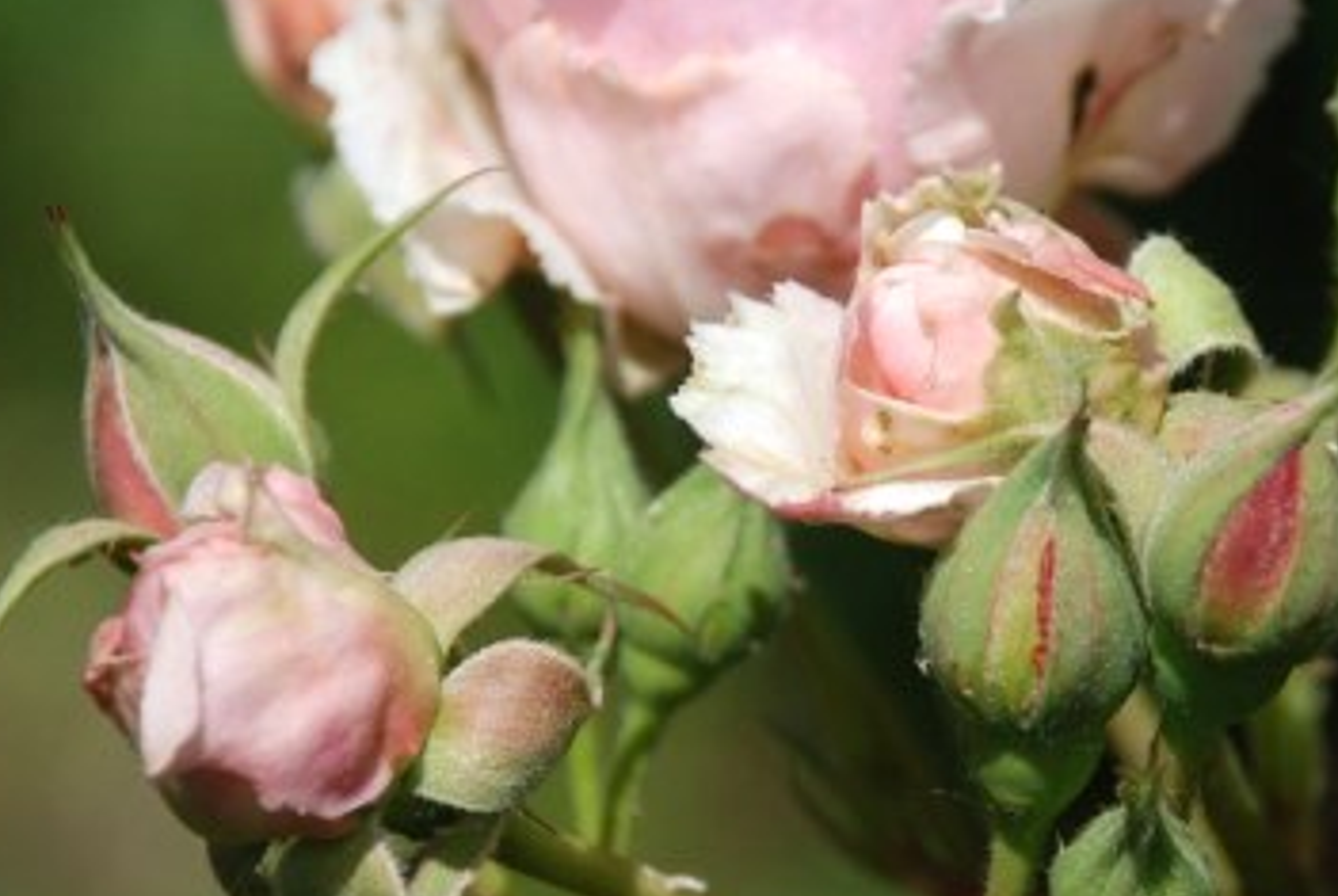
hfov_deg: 4.8
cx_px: 983
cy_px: 496
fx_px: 15895
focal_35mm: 427
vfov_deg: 3.2
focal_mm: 125
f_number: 5.6
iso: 100
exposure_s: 1/500
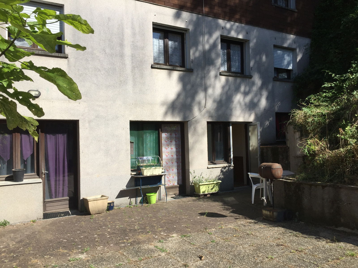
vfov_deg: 48.2
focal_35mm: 29
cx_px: 179
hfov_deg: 61.7
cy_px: 134
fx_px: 300
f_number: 2.2
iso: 32
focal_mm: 4.15
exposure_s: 1/2198
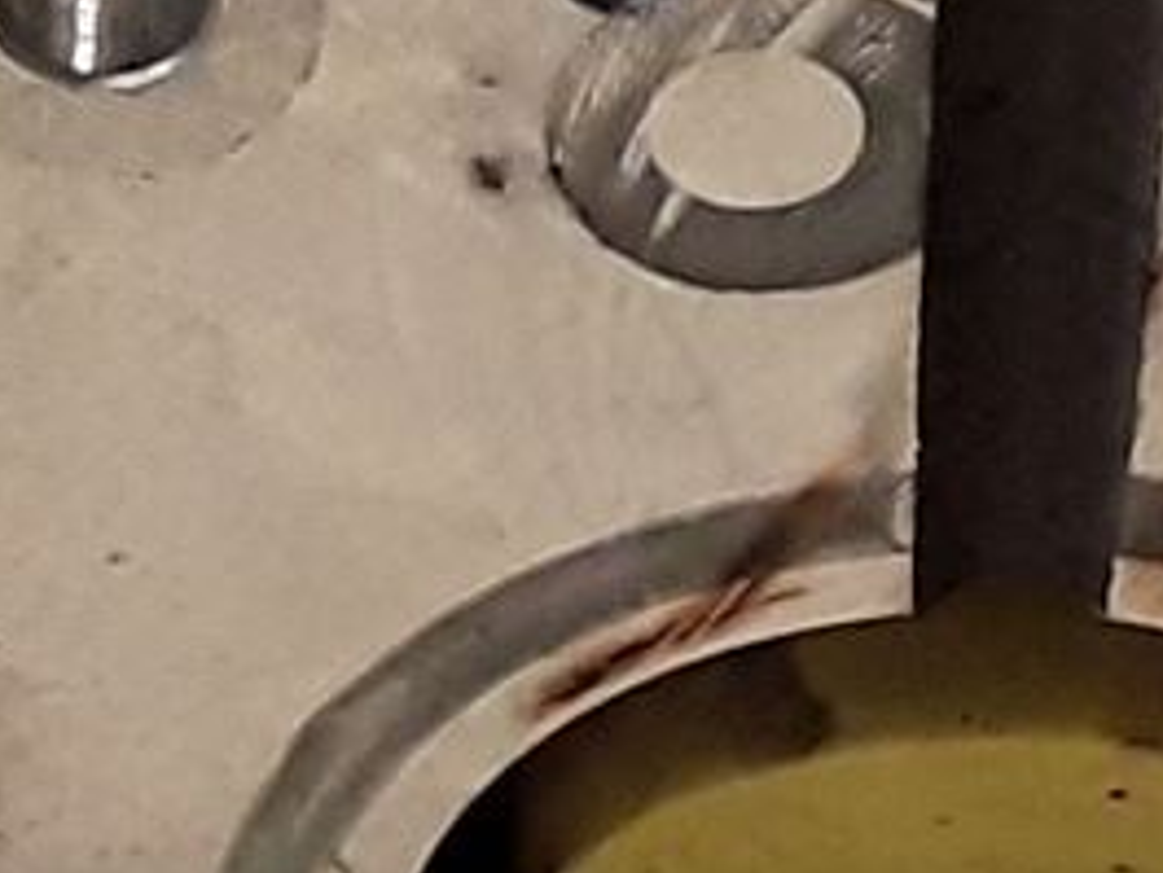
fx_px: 7260
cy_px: 83
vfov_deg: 6.9
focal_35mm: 216
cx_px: -22
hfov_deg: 9.1
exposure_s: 1/50
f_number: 1.9
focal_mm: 2.91
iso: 160
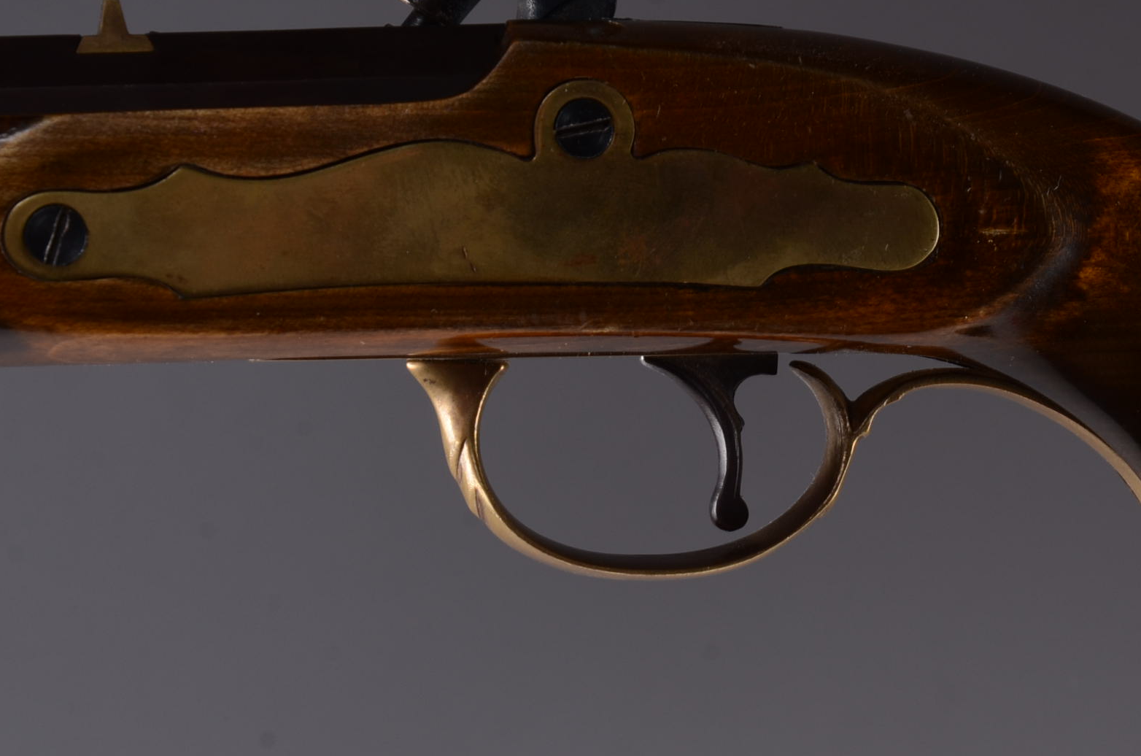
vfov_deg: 8.8
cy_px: 349
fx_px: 4934
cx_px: 768
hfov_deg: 13.2
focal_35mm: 156
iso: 160
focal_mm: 66
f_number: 13
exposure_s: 1/80
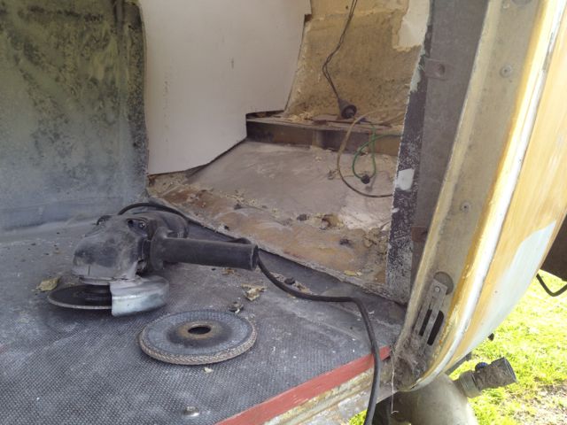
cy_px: 212
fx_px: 573
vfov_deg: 40.7
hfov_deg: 52.6
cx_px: 284
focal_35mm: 35
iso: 50
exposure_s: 1/170
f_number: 2.4
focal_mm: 4.28
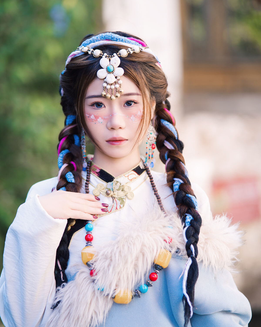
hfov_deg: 16.0
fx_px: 927
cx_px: 130
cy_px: 161
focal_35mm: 96
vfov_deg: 20.0
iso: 125
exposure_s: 1/320
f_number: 2
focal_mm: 85
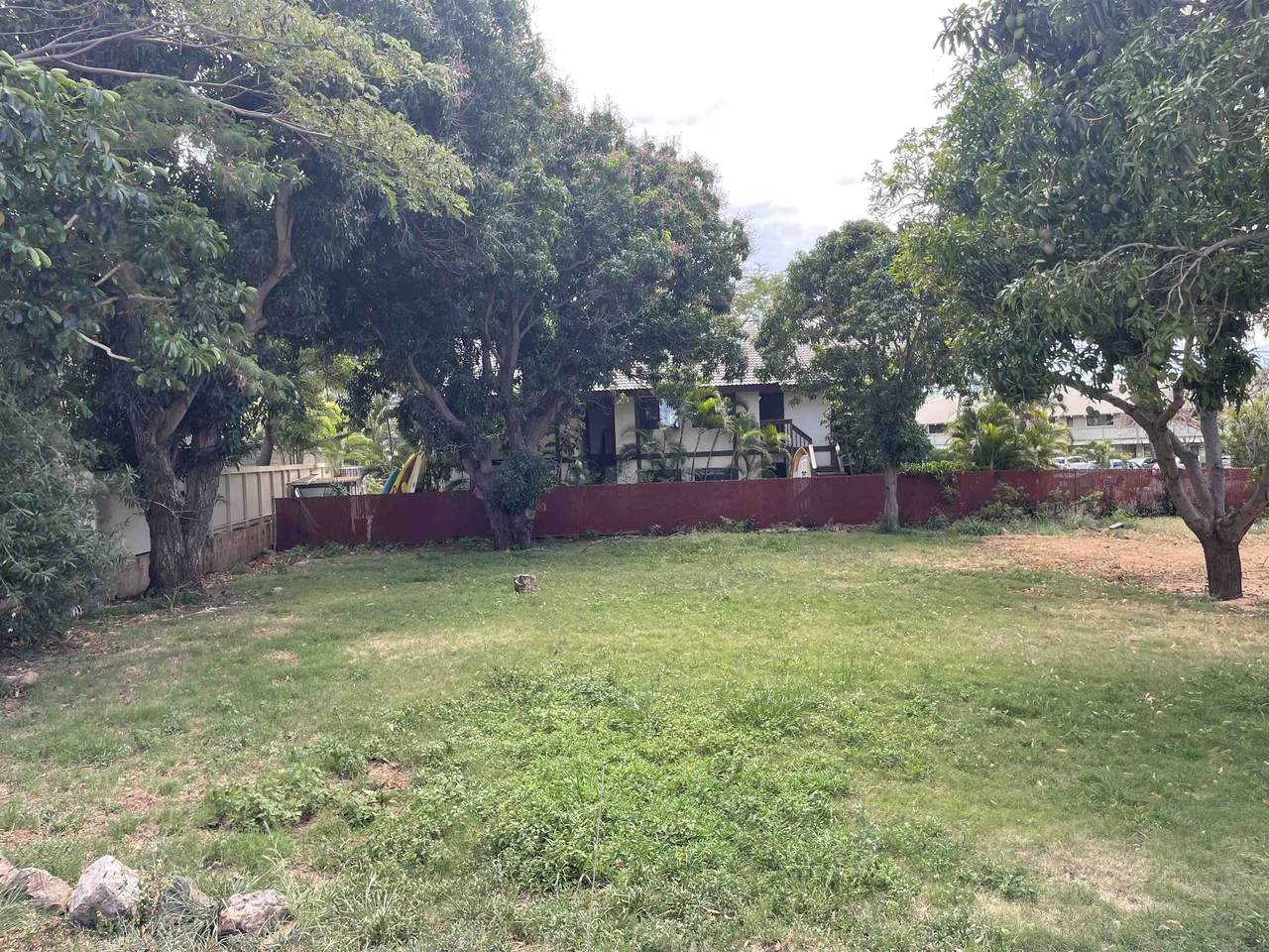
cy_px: 476
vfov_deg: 53.1
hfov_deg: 67.3
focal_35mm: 26
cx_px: 634
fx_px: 953
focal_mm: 4.2
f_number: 1.6
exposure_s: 1/515
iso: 32
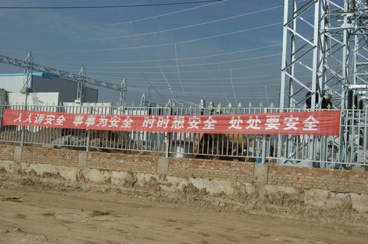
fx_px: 429
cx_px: 184
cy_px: 122
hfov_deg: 46.4
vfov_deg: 31.8
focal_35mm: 42
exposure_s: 1/2000
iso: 800
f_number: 13
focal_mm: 28
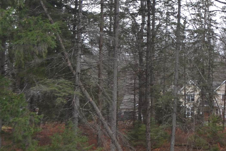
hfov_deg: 21.7
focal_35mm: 88
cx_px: 259
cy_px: 126
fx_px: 552
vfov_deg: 15.4
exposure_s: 1/125
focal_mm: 20
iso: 100
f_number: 4
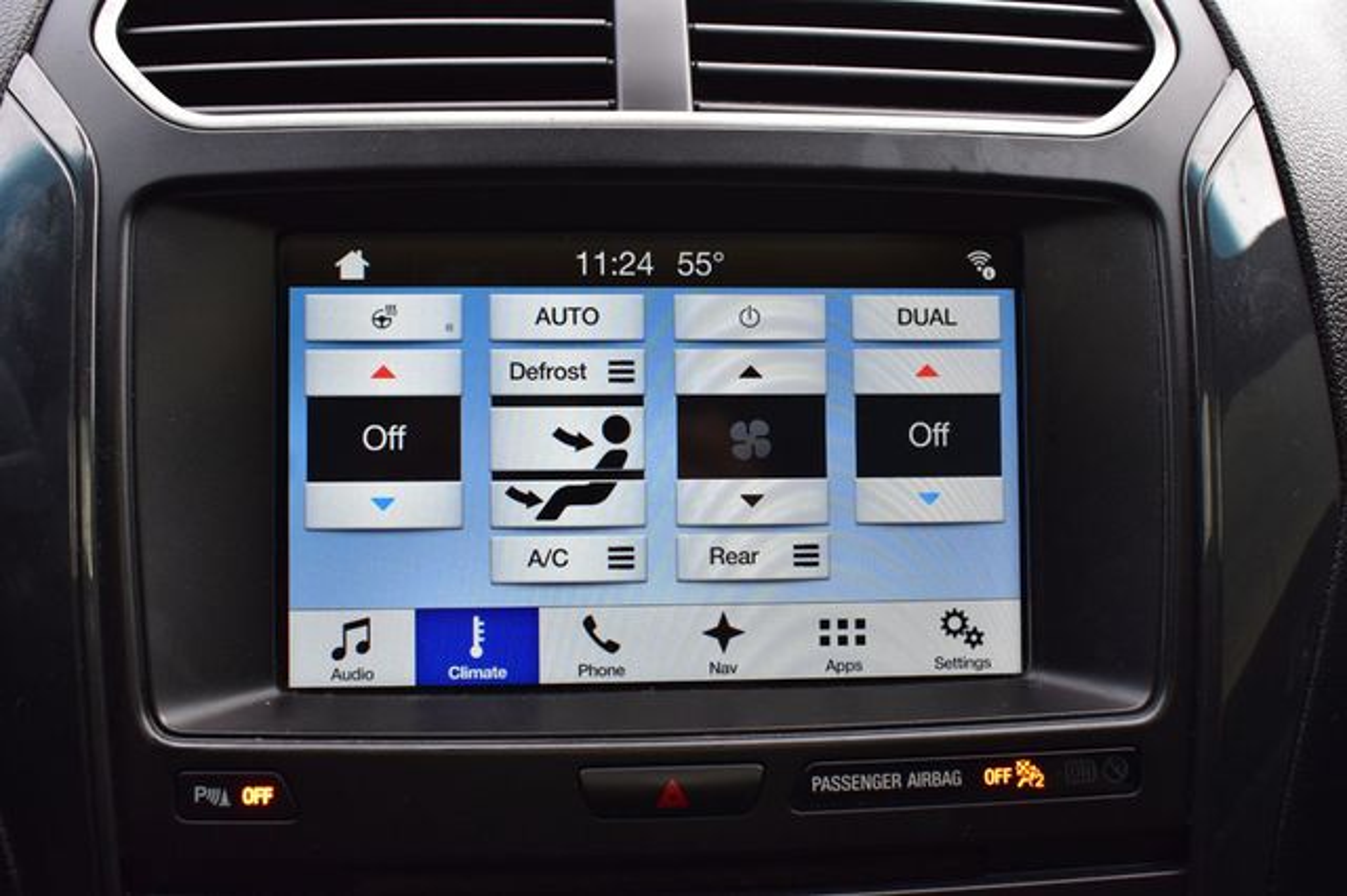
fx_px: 1402
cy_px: 448
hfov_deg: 51.3
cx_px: 674
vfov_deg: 35.5
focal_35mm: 38
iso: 400
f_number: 8
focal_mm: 25
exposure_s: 1/80
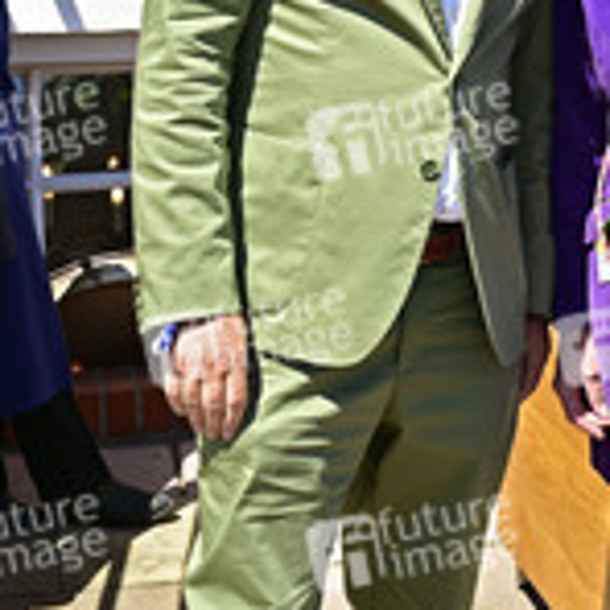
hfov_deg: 18.7
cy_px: 29
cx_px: 715
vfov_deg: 19.3
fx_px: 1754
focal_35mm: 88
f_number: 7.1
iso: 100
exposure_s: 1/200
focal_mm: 34
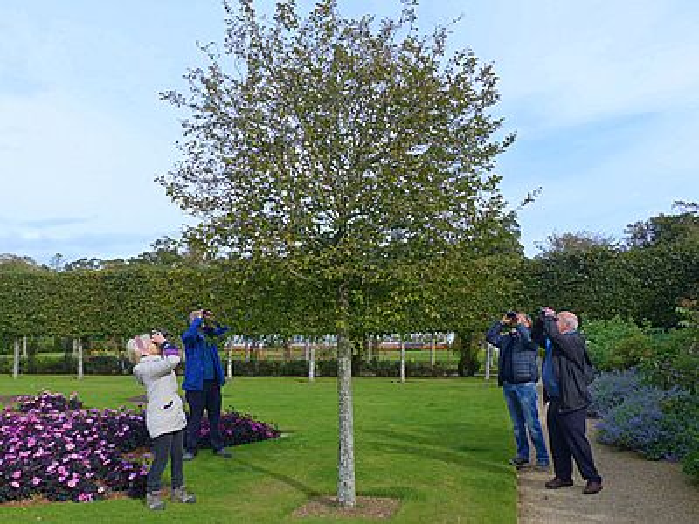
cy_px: 262
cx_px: 350
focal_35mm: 33
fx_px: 666
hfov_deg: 55.4
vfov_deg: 42.9
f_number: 3.2
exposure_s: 1/1600
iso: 100
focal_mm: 5.9
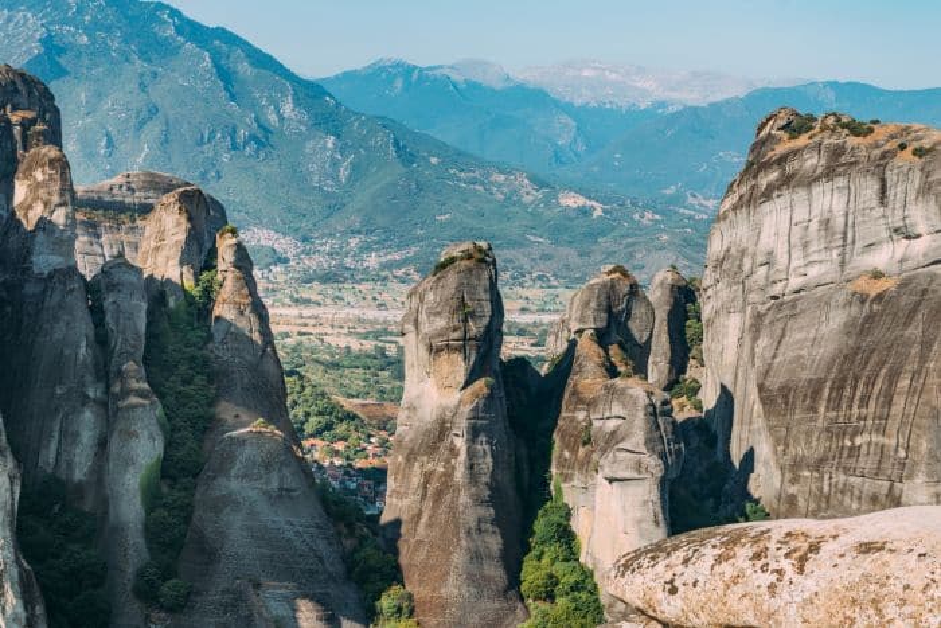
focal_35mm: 60
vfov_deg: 22.6
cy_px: 314
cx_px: 470
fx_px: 1569
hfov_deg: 33.4
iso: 100
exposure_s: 1/160
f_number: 5.6
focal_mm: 60
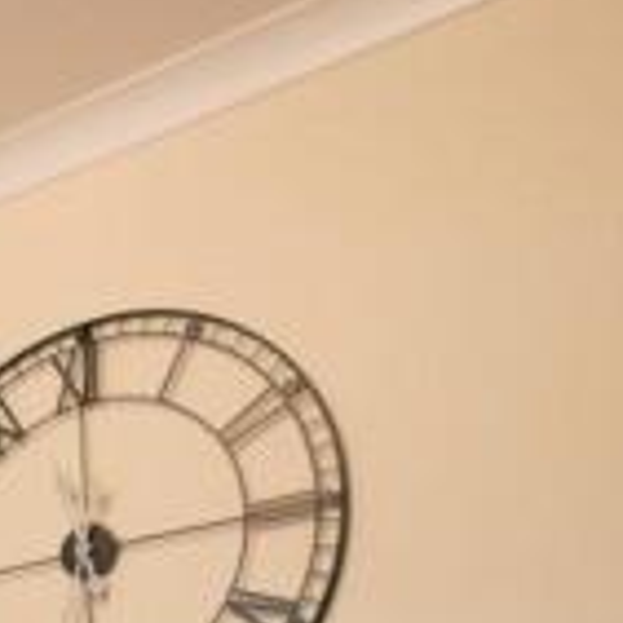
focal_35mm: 73
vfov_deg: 21.0
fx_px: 1486
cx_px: -566
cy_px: 859
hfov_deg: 17.8
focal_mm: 10
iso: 640
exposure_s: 1/60
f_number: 4
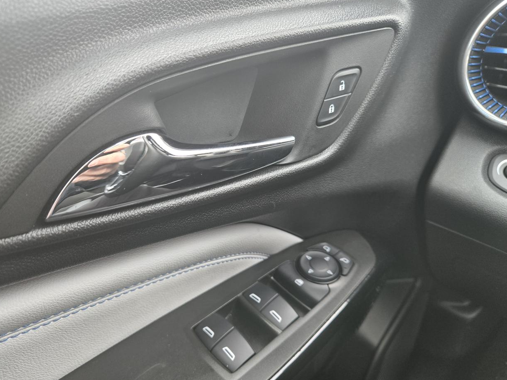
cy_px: 194
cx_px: 246
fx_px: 351
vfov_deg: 56.8
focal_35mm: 24
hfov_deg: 71.6
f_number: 1.8
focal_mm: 5.4
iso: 100
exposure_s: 1/180
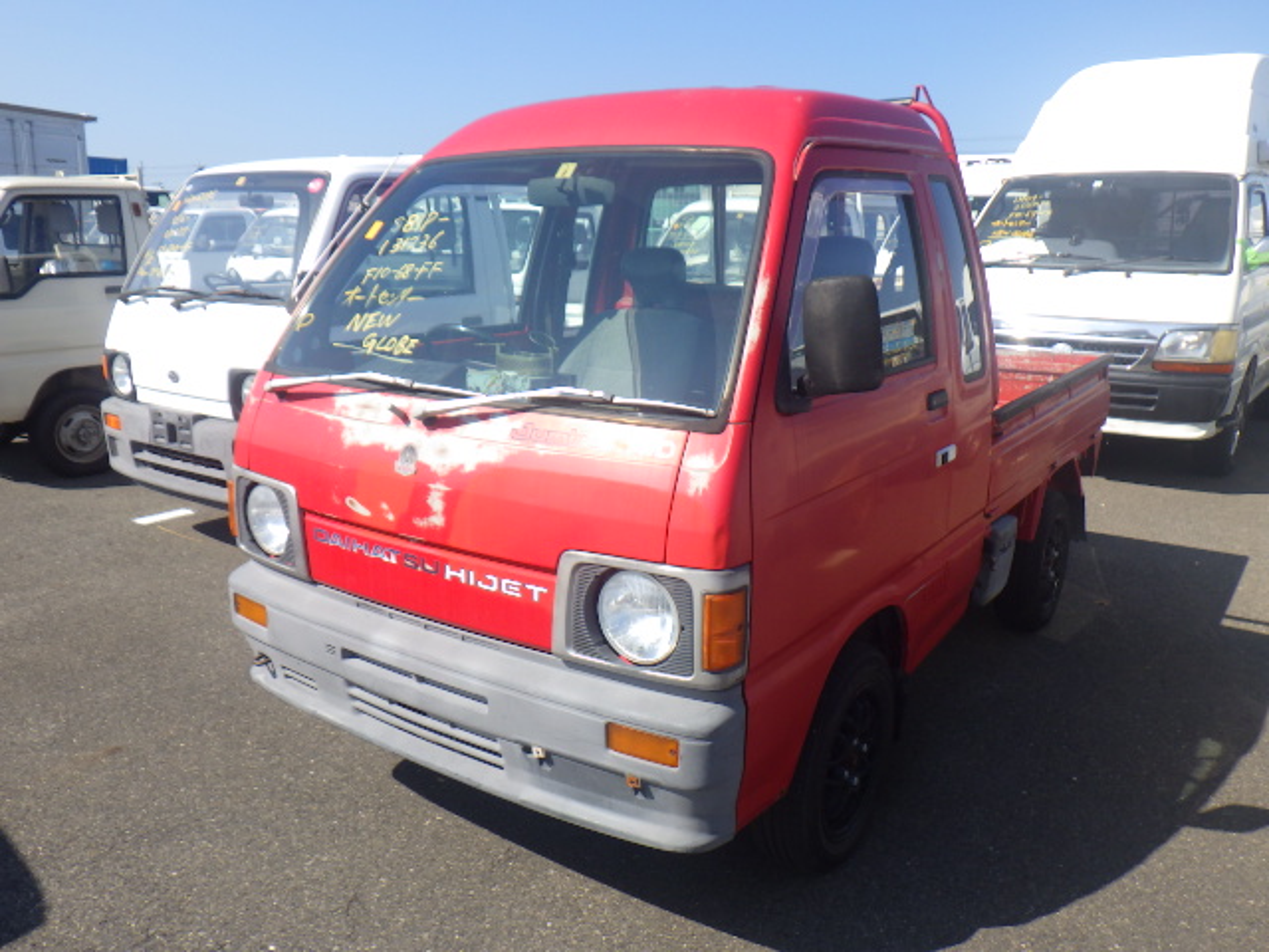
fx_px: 1026
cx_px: 634
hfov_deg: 63.4
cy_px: 476
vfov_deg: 49.7
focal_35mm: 28
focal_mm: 5
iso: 125
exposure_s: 1/640
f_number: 4.2
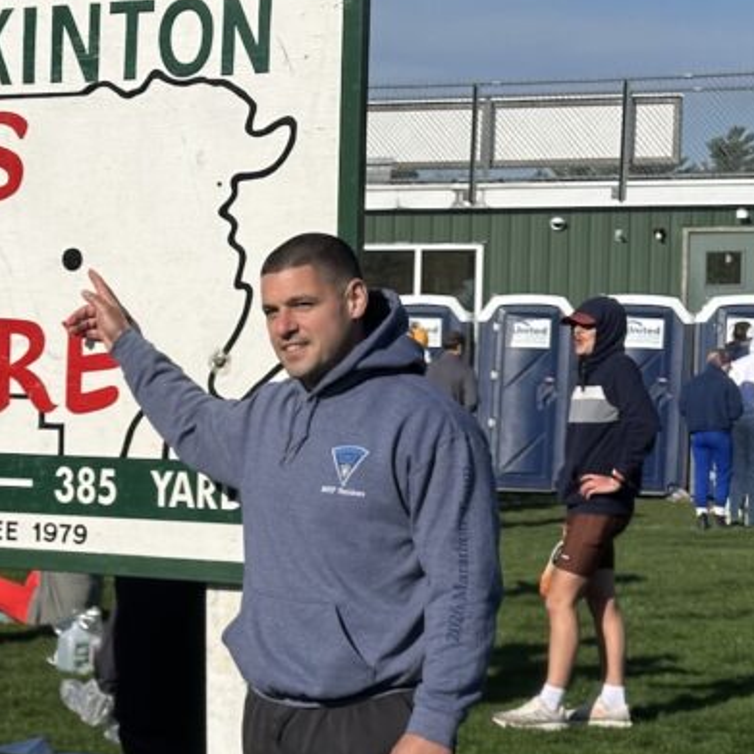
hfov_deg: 15.1
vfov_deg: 15.7
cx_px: -189
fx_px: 2735
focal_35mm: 111
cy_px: 525
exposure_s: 1/8929
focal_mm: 6.86
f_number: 1.78
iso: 64
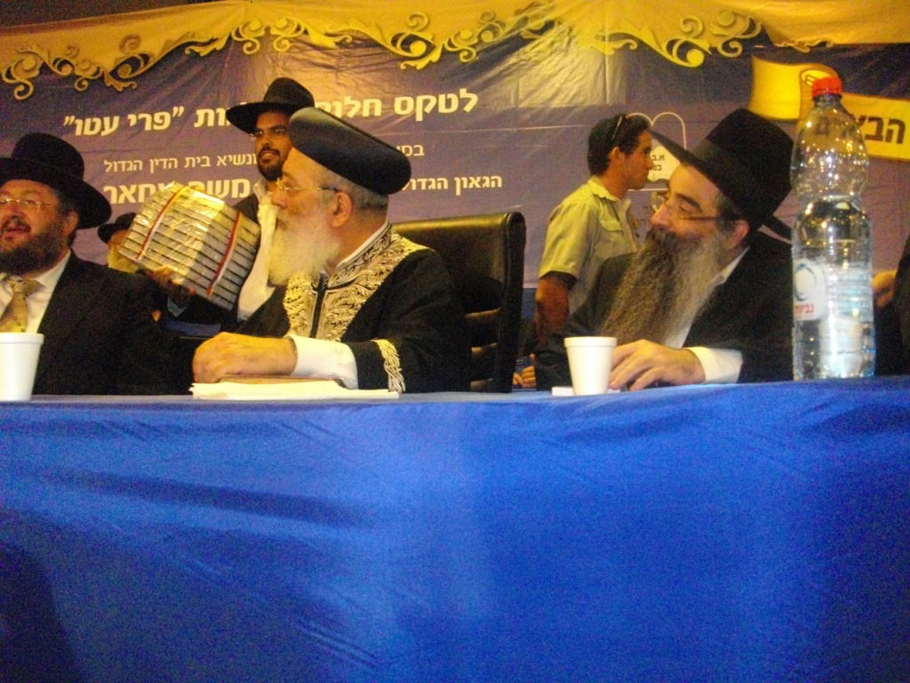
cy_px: 342
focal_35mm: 31
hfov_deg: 58.4
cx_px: 455
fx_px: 815
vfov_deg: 45.4
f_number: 2.9
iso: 945
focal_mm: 5.7
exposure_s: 1/50
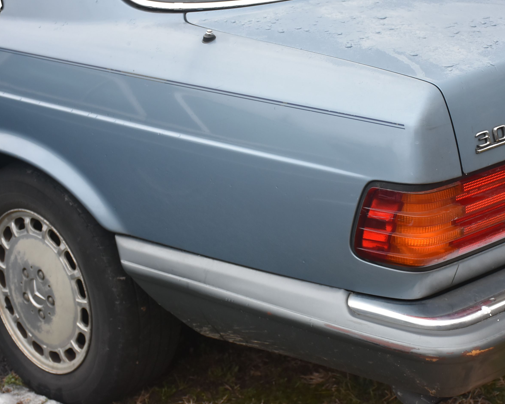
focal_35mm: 75
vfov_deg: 20.4
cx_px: 293
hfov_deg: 25.4
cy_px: 200
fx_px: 1121
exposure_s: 1/125
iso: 800
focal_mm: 42
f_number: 5.6
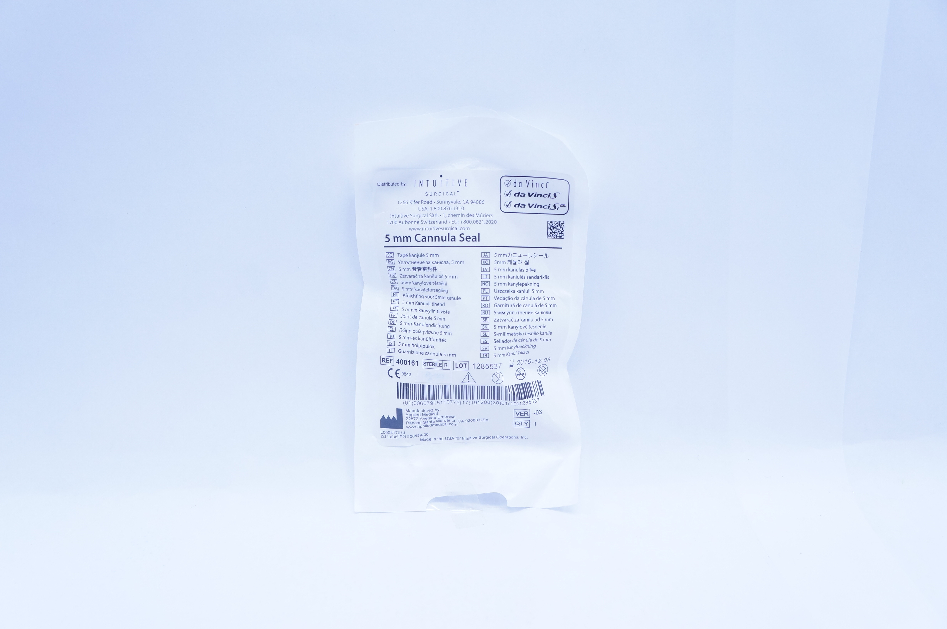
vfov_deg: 36.8
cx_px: 474
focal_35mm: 36
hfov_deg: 53.2
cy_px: 314
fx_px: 946
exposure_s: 1/200
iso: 800
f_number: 4.5
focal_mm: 24
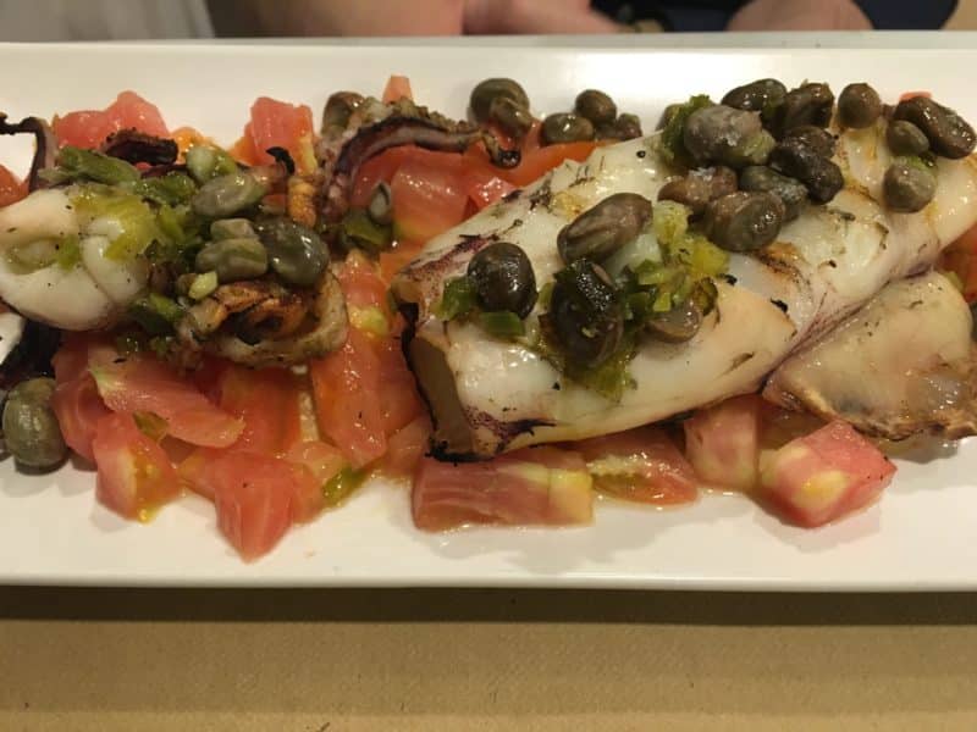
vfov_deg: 48.2
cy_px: 366
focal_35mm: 29
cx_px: 488
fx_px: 818
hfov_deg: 61.7
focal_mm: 4.15
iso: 200
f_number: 2.2
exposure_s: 1/17
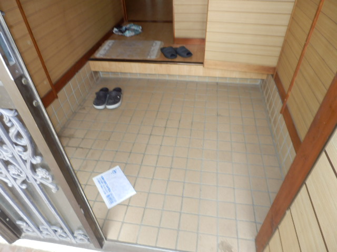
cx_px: 168
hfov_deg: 71.6
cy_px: 126
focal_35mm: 24
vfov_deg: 56.8
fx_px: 234
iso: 125
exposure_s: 1/30
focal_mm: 4.2
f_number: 3
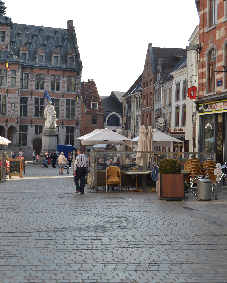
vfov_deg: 31.4
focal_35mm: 60
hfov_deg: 25.3
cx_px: 91
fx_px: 504
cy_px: 141
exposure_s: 1/200
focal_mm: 28
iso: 100
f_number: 7.1
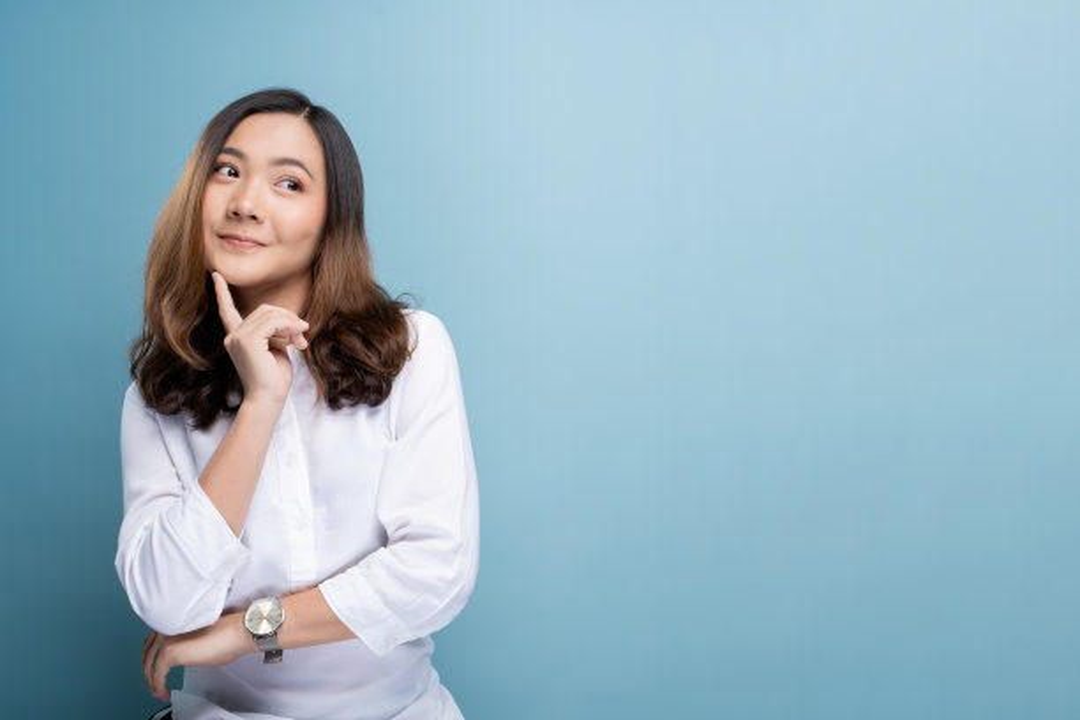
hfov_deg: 41.1
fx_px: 1440
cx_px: 540
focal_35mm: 48
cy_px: 360
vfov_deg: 28.1
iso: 160
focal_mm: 48
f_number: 10
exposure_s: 1/160
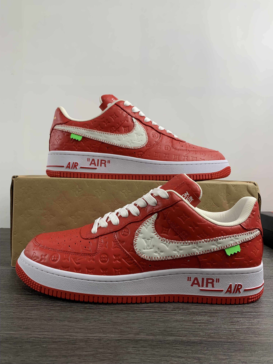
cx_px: 136
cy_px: 182
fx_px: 273
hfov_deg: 53.1
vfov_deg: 67.3
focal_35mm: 26
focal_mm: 4.25
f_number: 1.8
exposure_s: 1/121
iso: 40
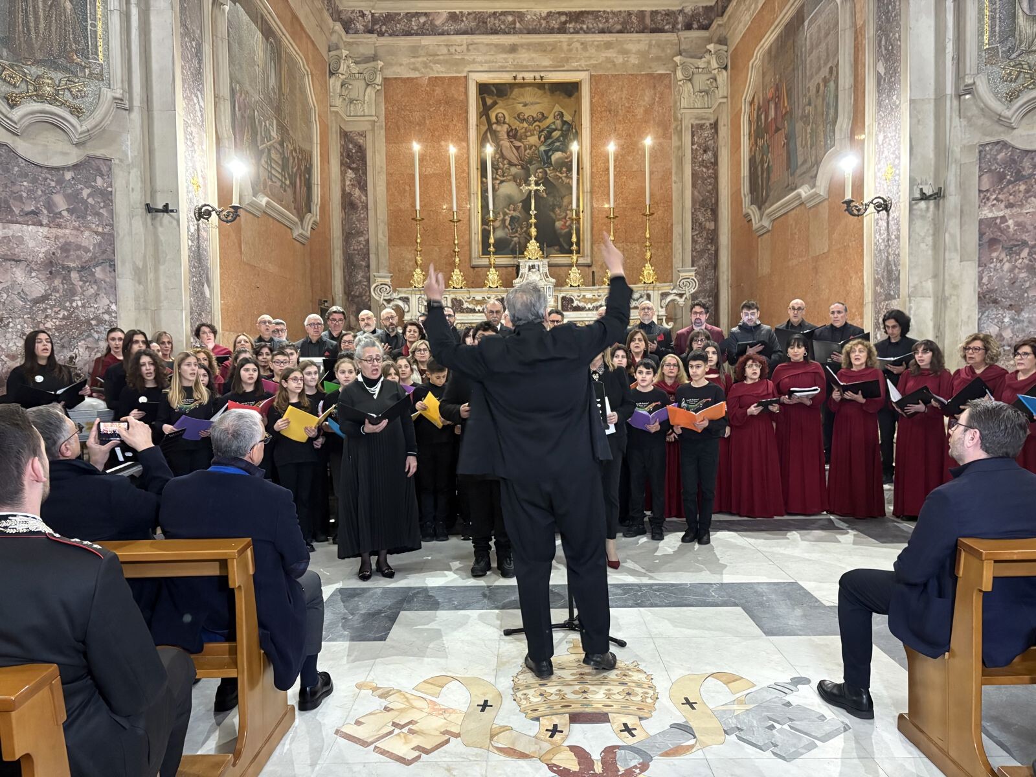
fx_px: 778
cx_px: 518
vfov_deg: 53.1
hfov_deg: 67.3
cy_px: 388
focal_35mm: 26
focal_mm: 5.96
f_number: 1.6
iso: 640
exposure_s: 1/25
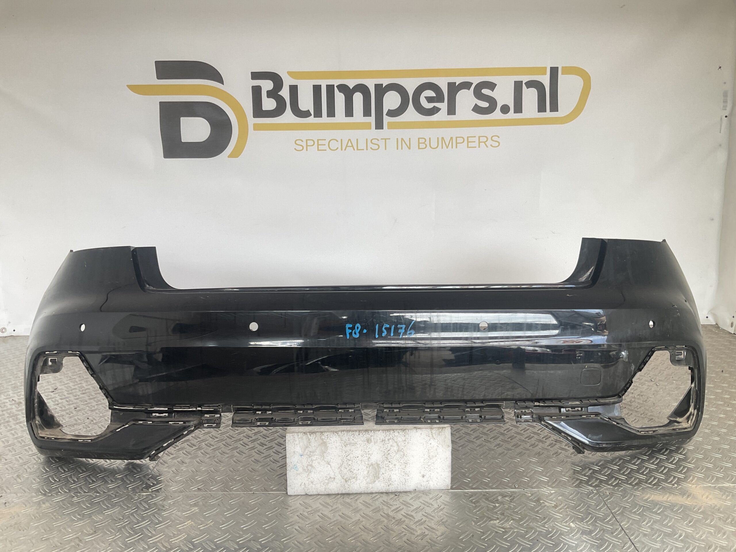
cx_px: 368
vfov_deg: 48.2
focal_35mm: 29
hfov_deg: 61.7
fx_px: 617
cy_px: 276
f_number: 1.8
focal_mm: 3
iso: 32
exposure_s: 1/120
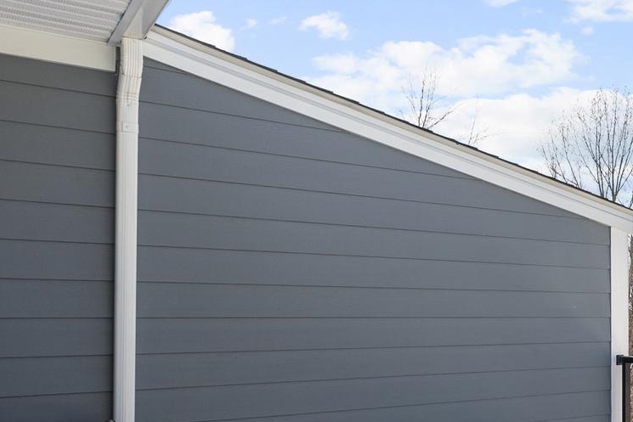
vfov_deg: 29.7
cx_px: 760
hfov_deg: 35.1
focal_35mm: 44
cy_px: 348
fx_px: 774
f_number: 11
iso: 100
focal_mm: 16
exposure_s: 1/200
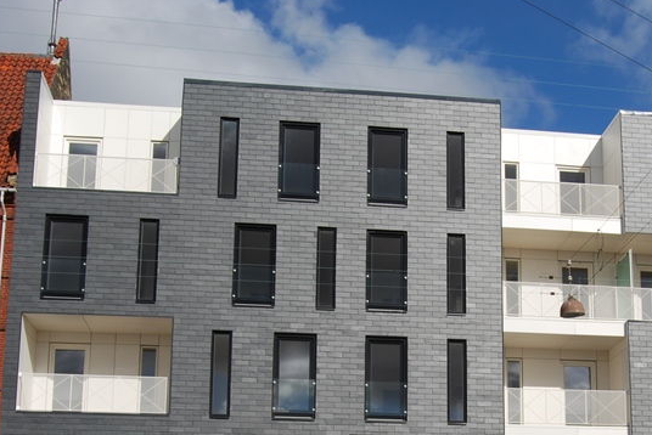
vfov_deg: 20.2
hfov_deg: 30.2
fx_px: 1195
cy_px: 404
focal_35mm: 66
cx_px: 456
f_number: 14
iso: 100
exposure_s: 1/200
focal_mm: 23
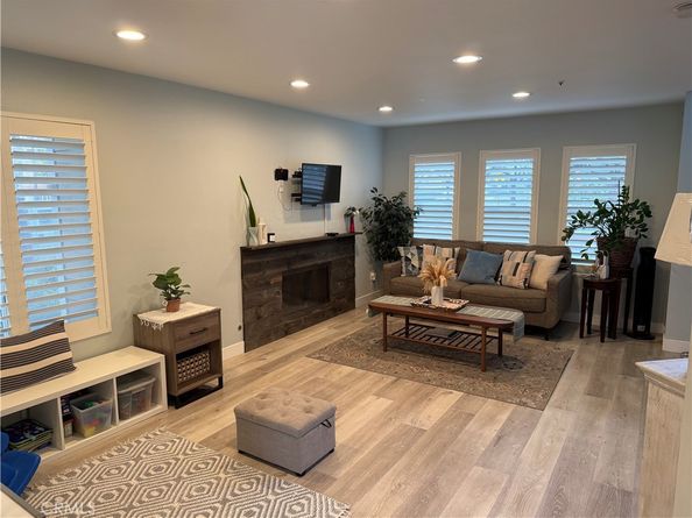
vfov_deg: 56.8
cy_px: 259
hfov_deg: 71.6
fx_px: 480
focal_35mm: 24
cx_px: 346
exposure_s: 1/120
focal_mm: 6.76
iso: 200
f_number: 1.78
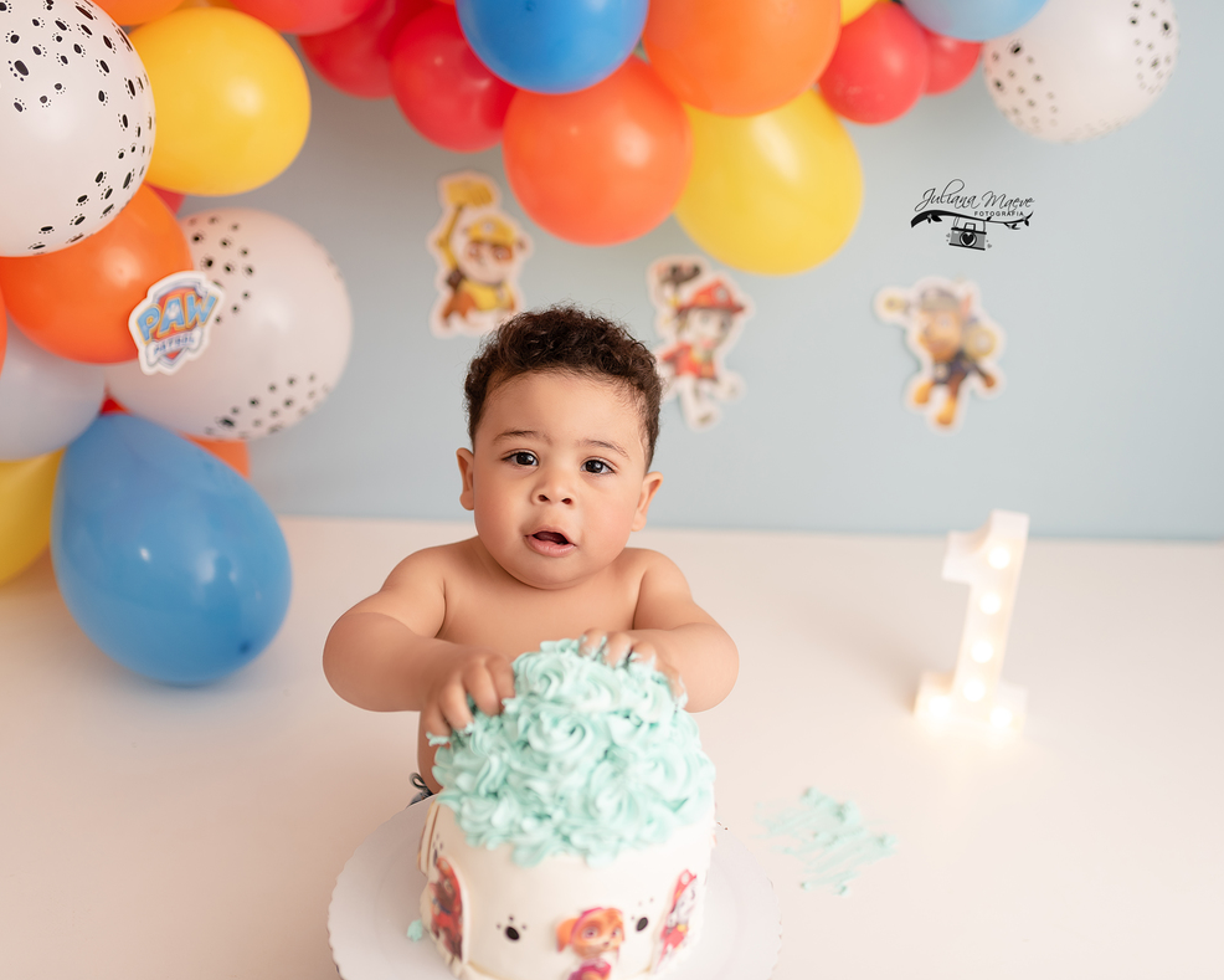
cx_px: 663
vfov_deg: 37.3
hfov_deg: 45.7
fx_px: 1449
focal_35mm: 40
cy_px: 488
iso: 125
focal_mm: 35
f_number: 1.8
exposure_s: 1/125
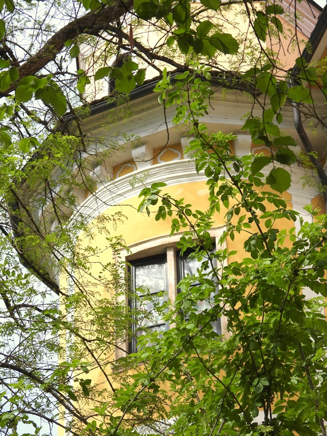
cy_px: 218
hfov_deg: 14.1
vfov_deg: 18.7
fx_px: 1323
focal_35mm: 105
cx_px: 164
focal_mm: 18.7
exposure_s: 1/800
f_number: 4
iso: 100
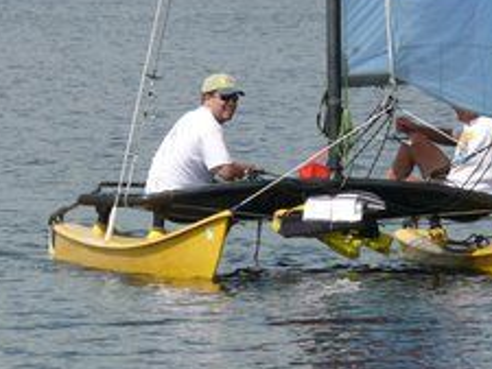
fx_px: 12756
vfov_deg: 1.7
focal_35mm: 897
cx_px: 245
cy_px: 120
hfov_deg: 2.2
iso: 100
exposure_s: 1/500
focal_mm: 88.8
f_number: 6.3
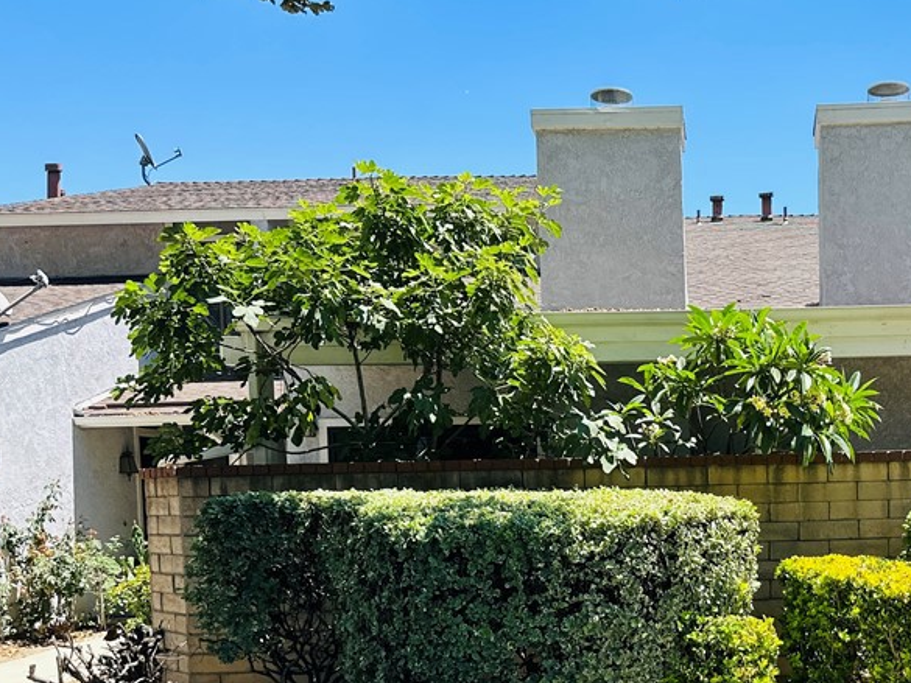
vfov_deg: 33.5
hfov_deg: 42.3
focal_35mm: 42
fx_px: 1106
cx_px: 757
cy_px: 537
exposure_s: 1/1880
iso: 80
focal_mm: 6.86
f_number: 1.78
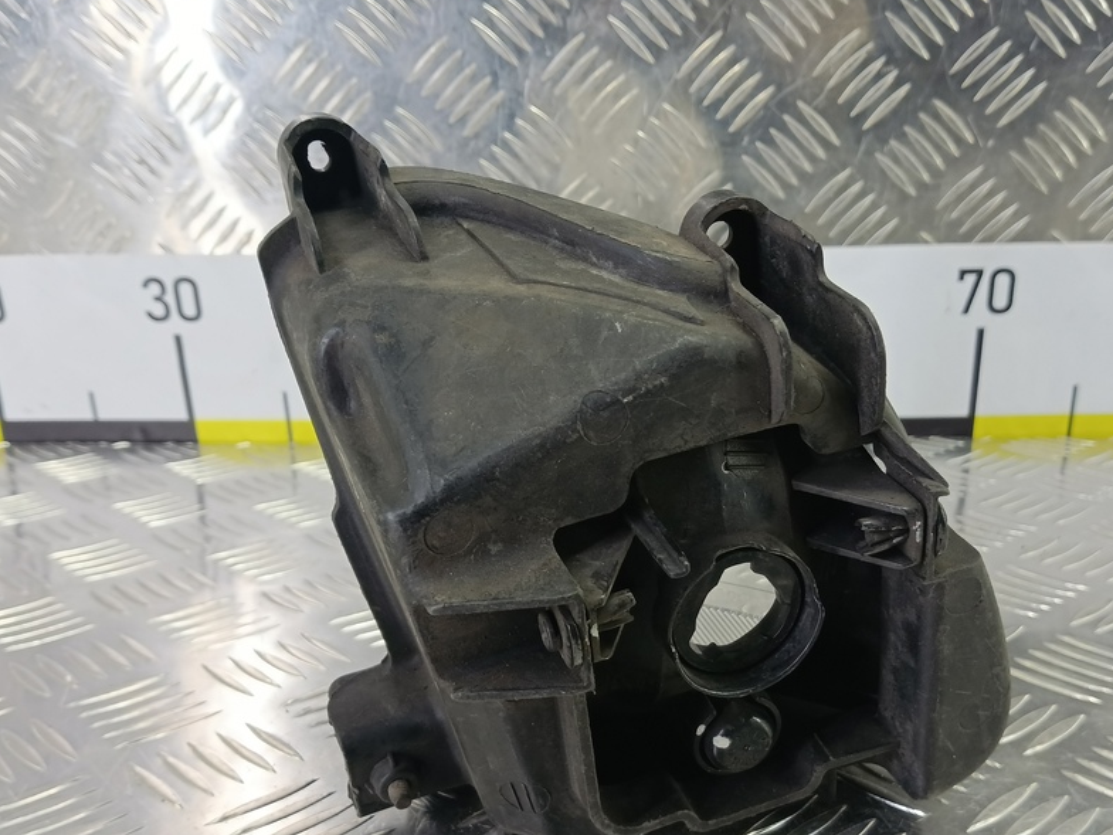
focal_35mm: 30
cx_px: 611
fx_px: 965
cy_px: 523
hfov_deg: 59.8
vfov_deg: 46.4
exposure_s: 1/50
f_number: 1.6
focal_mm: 4.11
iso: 152
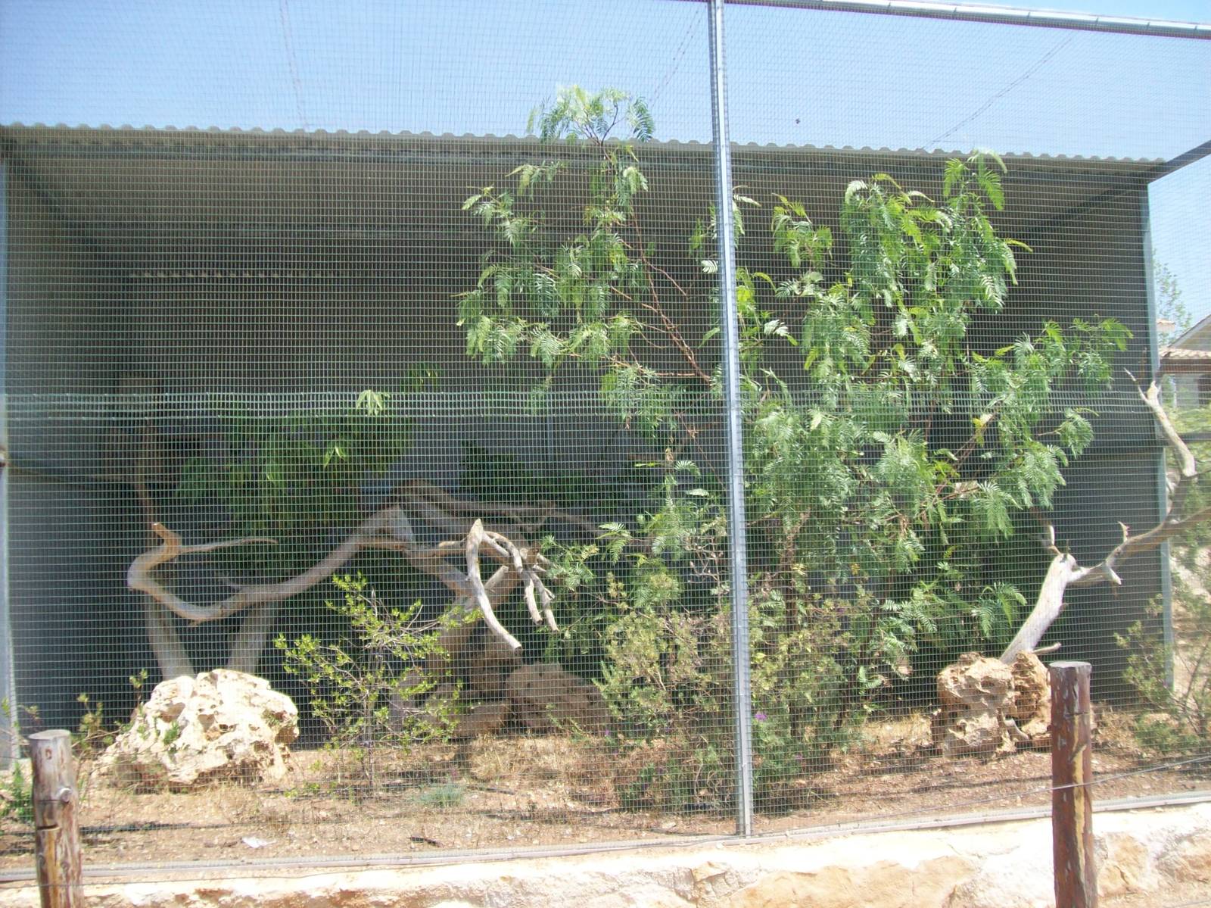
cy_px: 454
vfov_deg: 39.6
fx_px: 1259
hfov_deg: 51.4
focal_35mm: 36
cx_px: 606
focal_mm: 6
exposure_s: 1/613
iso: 80
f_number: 2.7
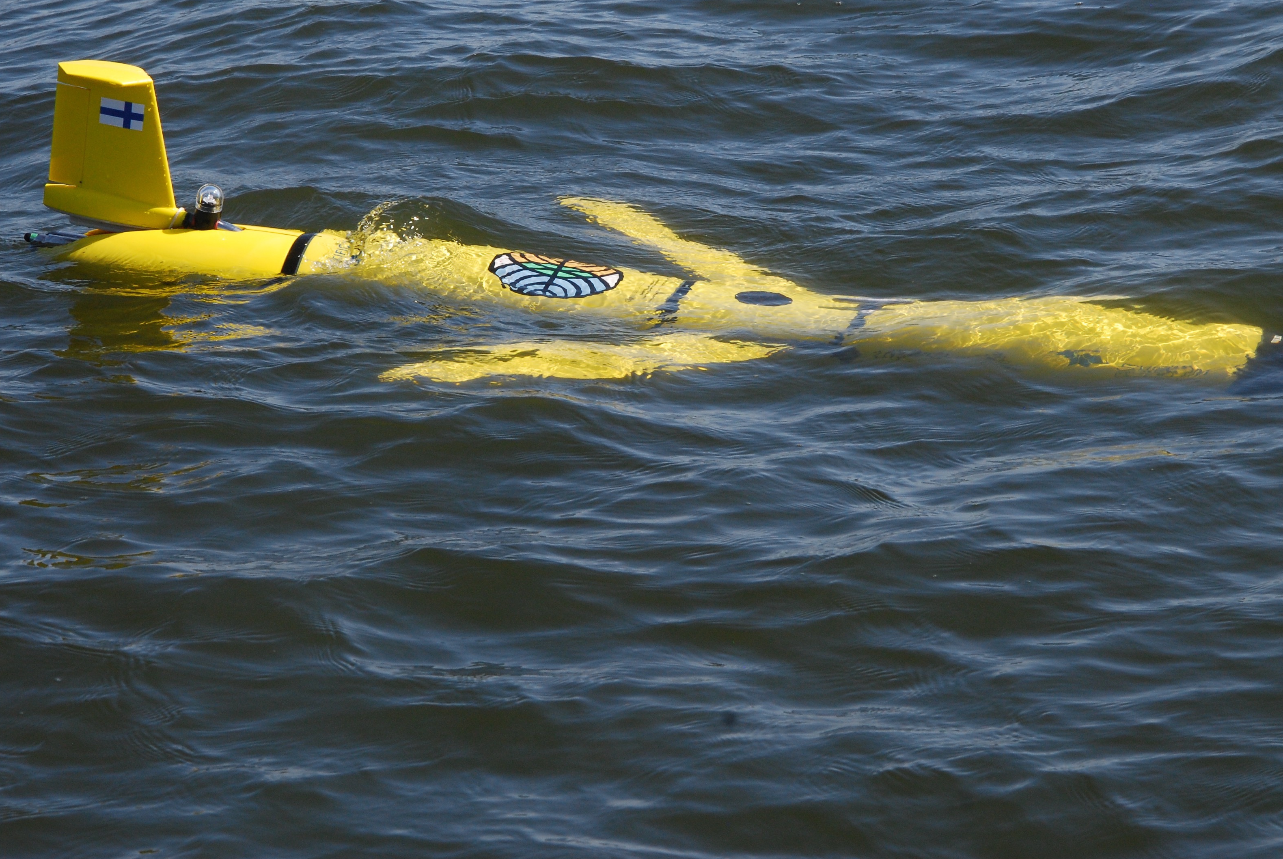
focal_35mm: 147
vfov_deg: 9.4
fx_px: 5245
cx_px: 702
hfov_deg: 13.9
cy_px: 343
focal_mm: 80
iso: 400
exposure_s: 1/350
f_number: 11
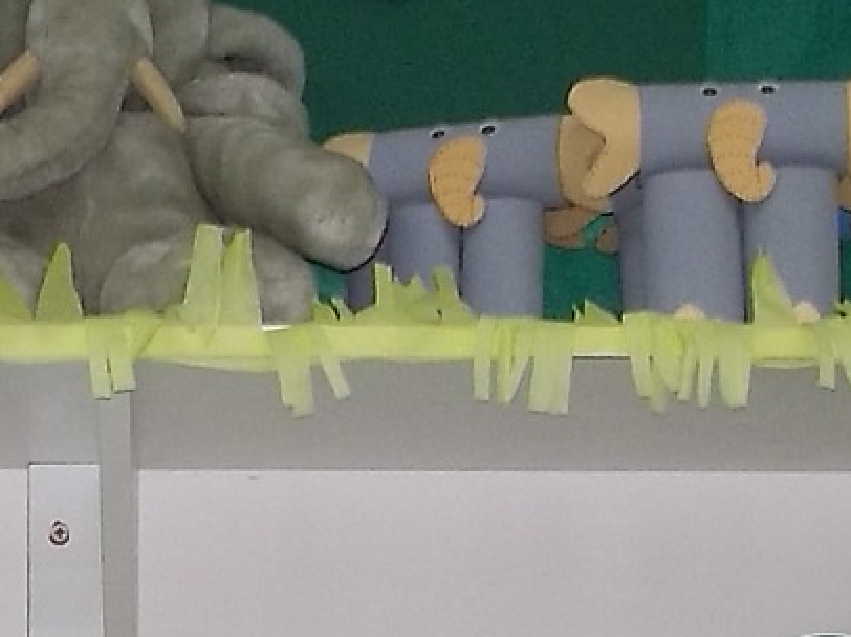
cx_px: 48
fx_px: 3513
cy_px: 857
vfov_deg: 10.1
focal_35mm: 143
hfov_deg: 13.7
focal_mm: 4.1
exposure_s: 1/30
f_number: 3.3
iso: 80
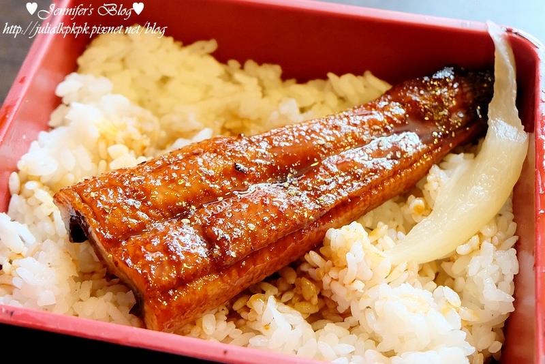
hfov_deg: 50.7
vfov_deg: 35.1
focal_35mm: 38
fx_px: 575
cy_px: 182
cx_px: 272
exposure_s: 1/60
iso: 800
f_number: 4.5
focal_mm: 25.6
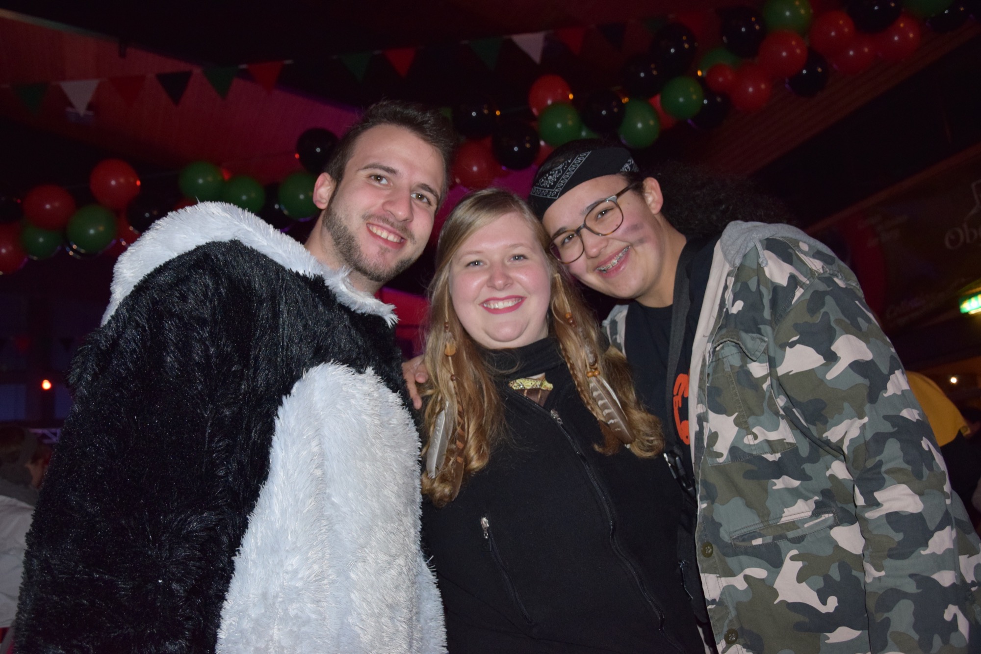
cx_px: 490
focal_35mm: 33
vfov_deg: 40.0
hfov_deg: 57.2
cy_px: 327
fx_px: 899
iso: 1800
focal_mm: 22
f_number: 3.8
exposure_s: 1/60
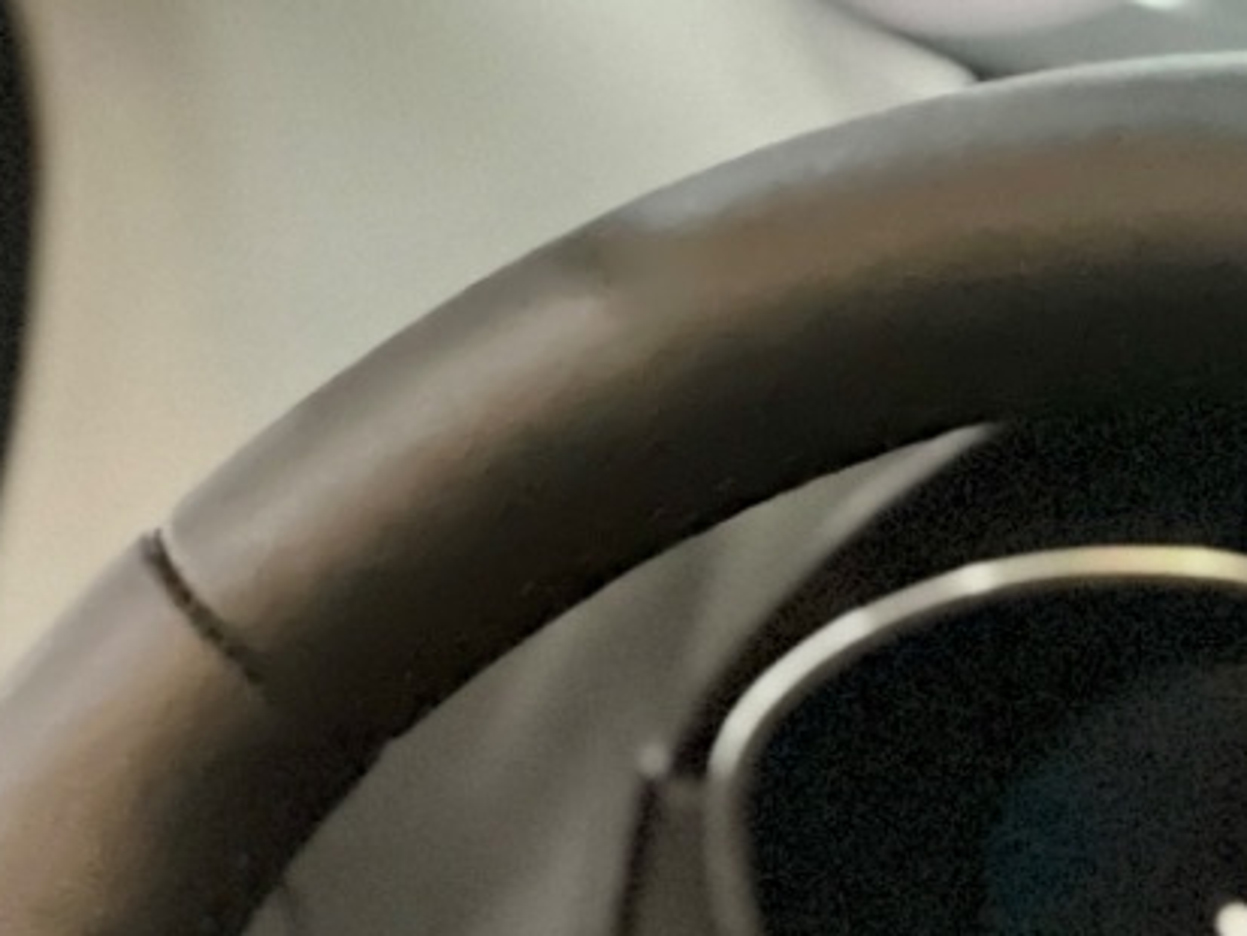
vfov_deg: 4.1
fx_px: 12900
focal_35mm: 358
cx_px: 1021
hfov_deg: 5.5
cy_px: 1908
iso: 1250
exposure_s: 1/15
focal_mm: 9
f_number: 2.8
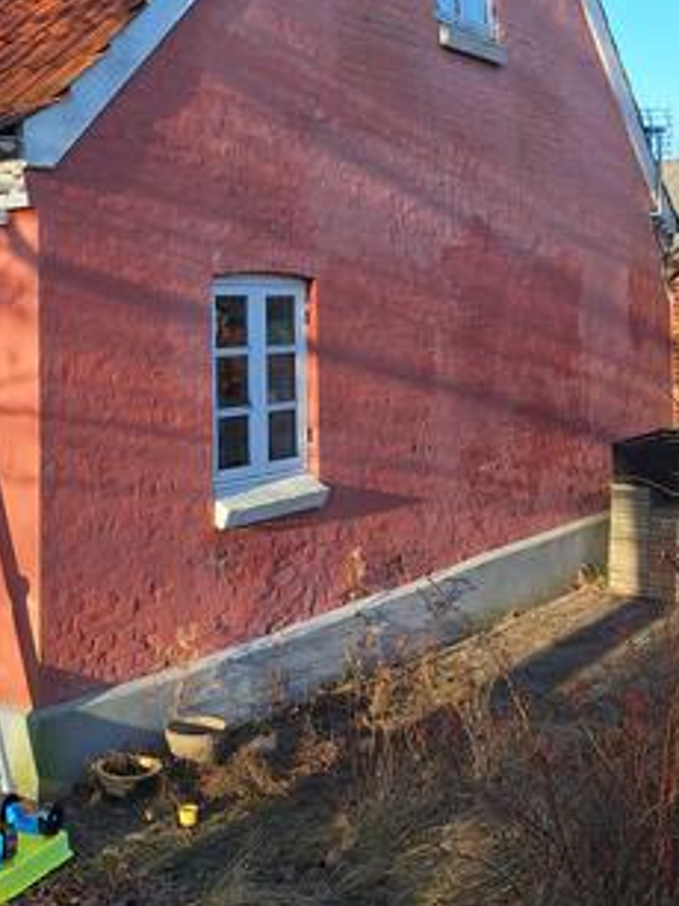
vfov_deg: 41.5
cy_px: 292
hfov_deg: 32.2
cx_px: 322
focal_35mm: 45
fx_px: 1178
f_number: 1.8
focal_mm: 5.54
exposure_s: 1/990
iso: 40
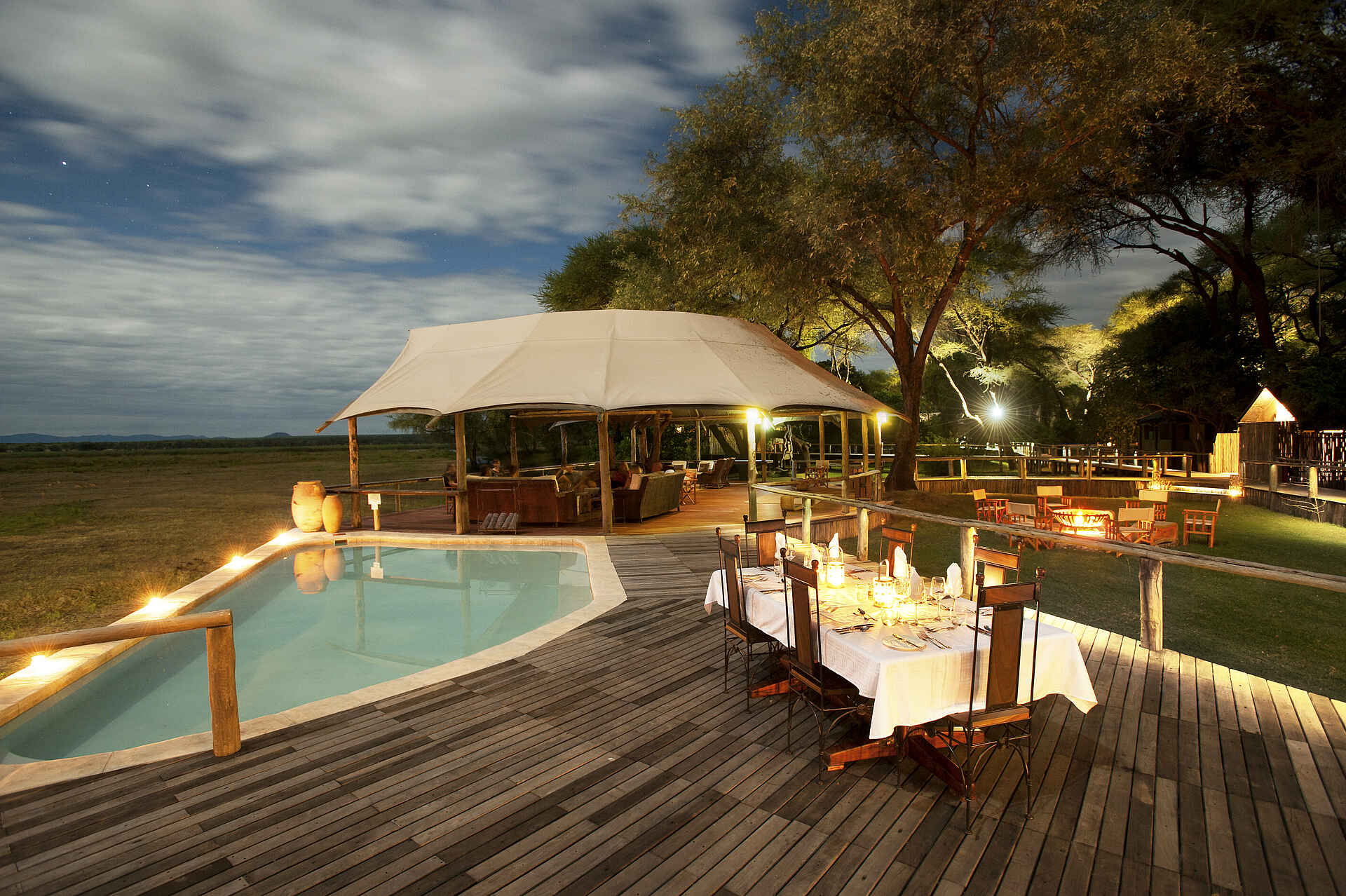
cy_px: 448
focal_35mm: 17
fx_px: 635
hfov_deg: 93.3
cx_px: 673
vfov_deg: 70.4
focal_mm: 17
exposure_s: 8
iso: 400
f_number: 5.6
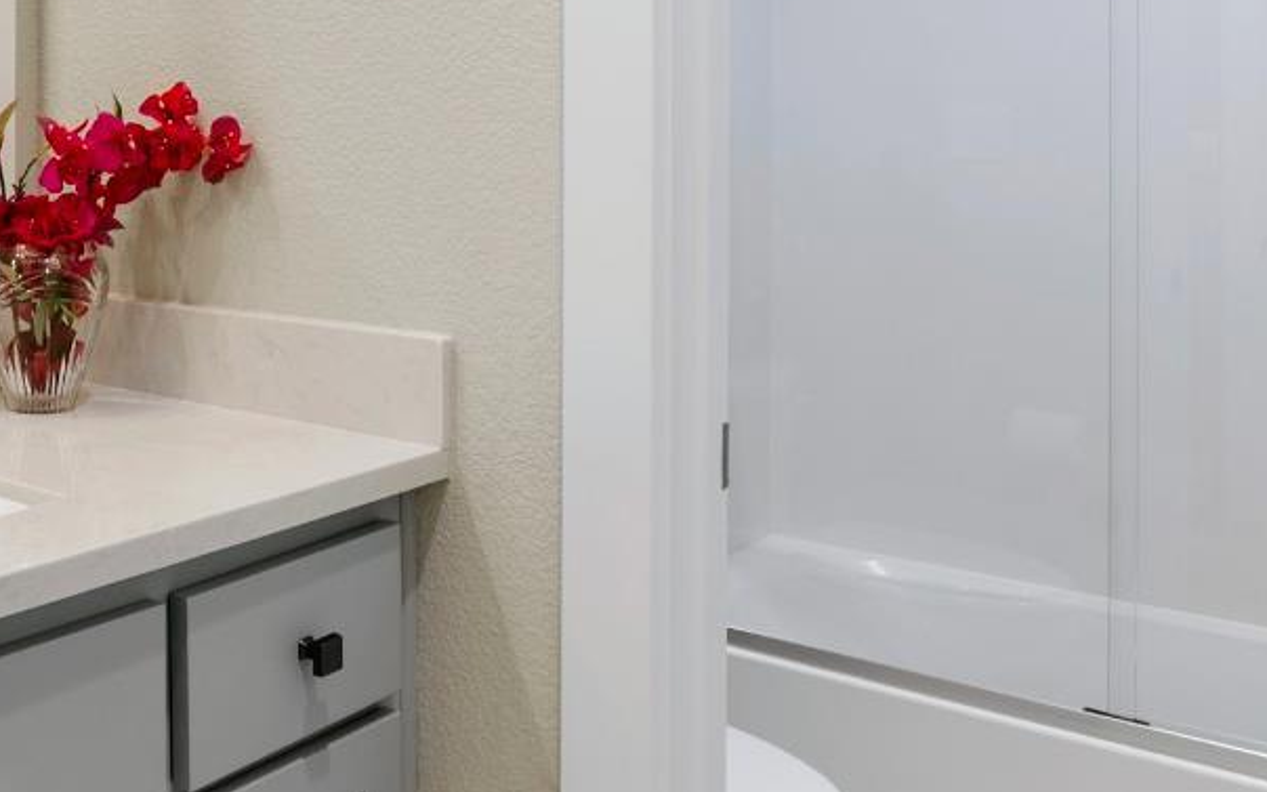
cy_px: 108
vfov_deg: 32.2
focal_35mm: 38
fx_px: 1312
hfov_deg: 47.4
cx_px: 174
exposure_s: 1/6
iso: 250
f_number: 8
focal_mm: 10
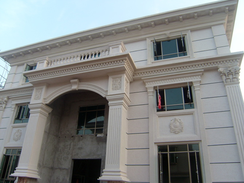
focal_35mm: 28
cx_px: 122
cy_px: 92
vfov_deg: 49.8
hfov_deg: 63.4
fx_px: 197
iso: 80
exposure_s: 1/90
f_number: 2.8
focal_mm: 4.7
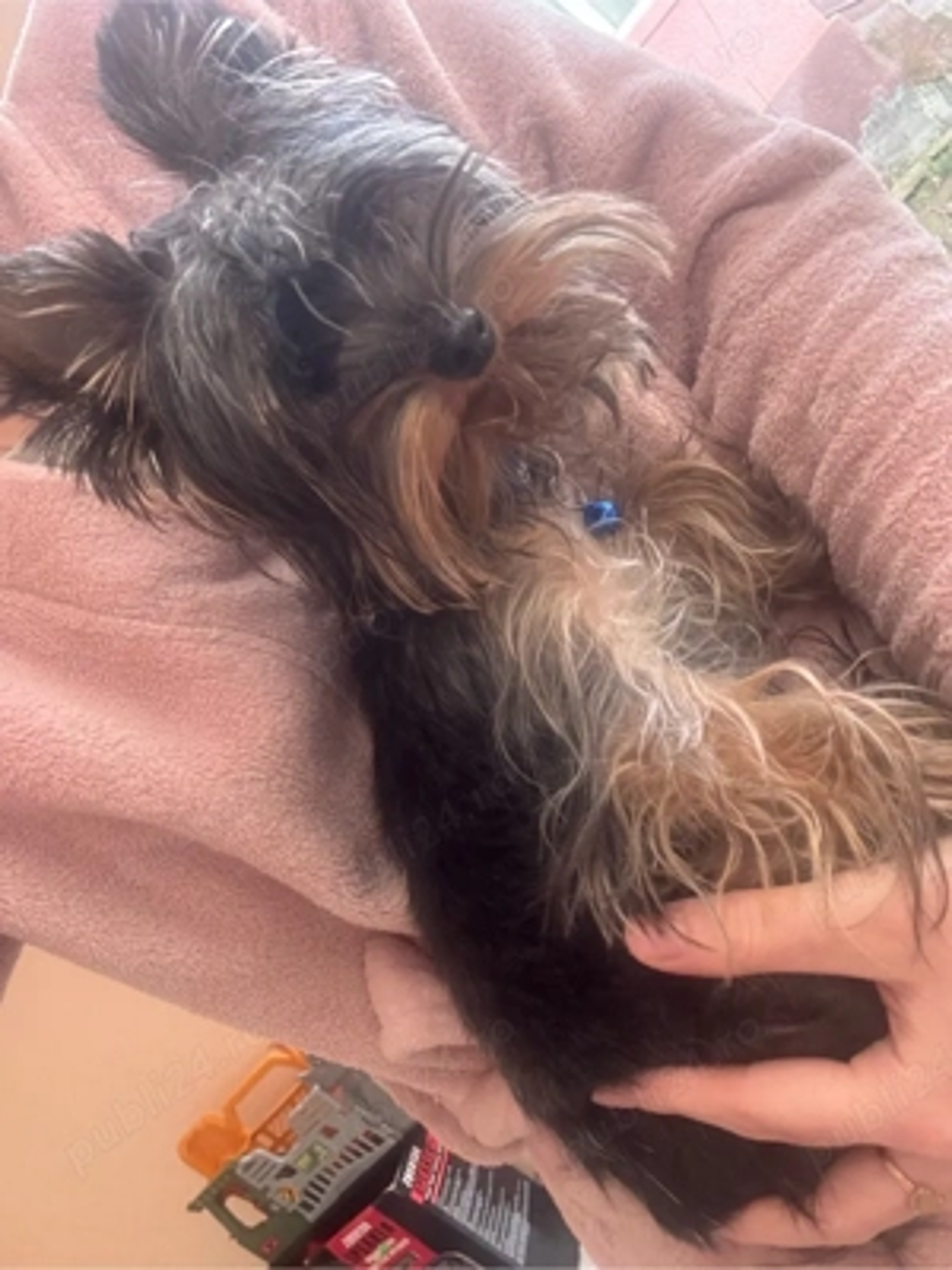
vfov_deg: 60.0
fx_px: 1100
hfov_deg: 46.8
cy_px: 635
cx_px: 476
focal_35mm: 30
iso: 80
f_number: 1.9
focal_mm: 2.69
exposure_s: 1/78
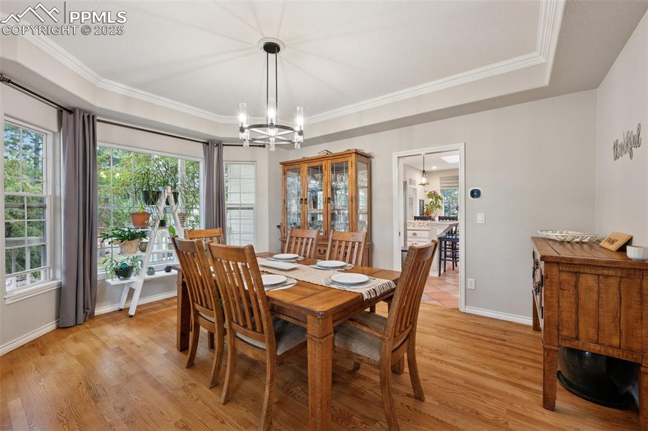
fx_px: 270
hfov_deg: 100.4
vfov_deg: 77.3
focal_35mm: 15
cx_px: 324
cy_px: 216
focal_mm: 15
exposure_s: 1/2.5
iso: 800
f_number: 11
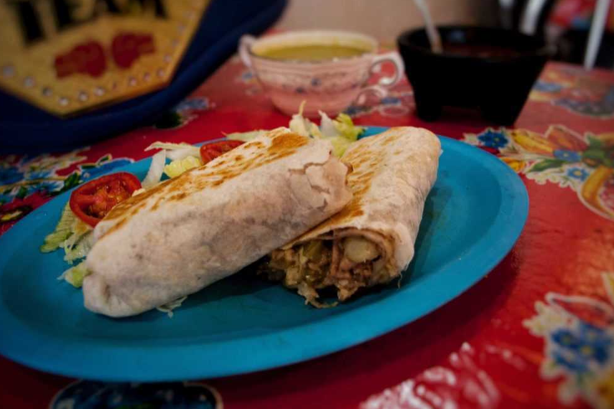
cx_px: 312
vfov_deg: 46.4
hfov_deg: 65.5
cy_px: 198
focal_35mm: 28
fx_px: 477
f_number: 3.5
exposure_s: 1/20
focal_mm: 18
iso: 800
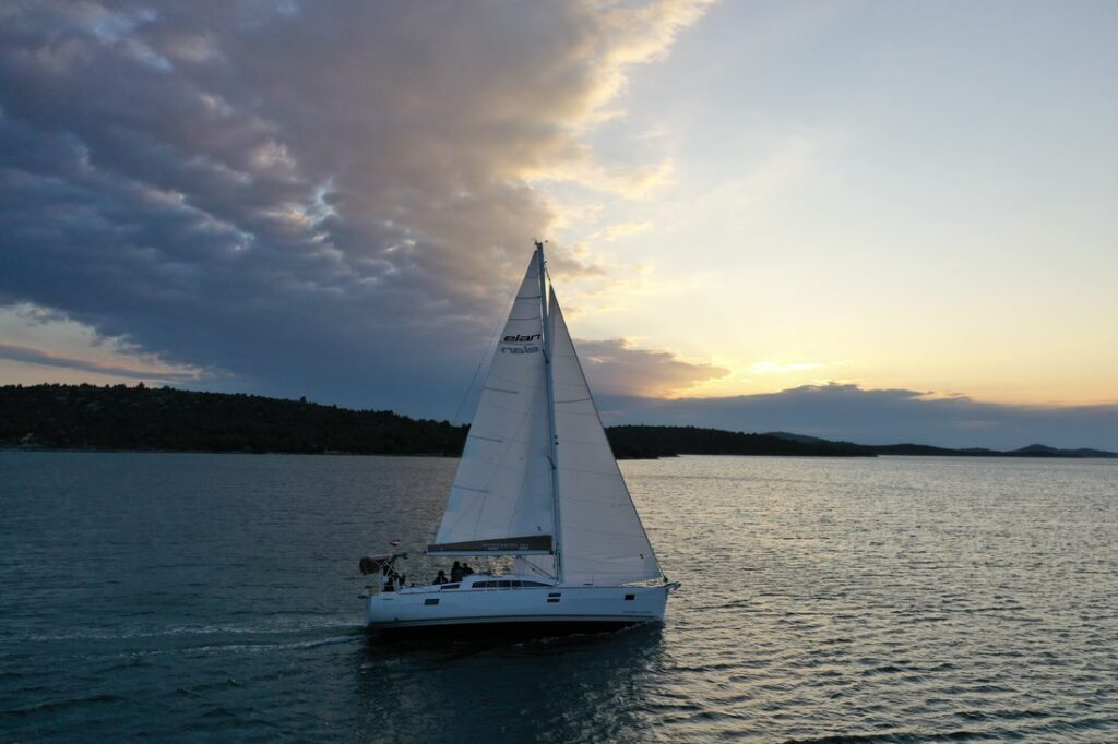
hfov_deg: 65.5
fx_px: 869
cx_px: 559
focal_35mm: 28
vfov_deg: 46.4
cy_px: 372
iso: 100
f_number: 5
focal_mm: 10.26
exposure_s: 1/320
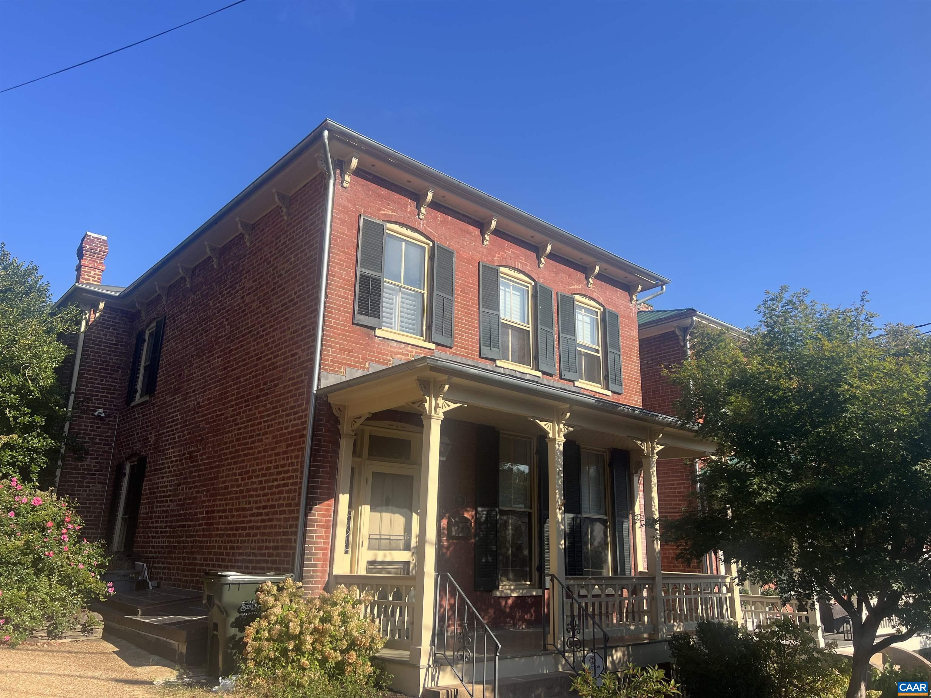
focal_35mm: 26
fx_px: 699
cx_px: 466
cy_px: 349
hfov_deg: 67.3
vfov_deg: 53.1
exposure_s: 1/1901
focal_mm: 5.7
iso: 50
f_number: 1.5
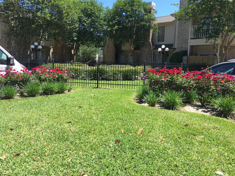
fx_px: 197
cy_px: 88
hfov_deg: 61.7
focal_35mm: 29
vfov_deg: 48.2
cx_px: 118
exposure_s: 1/605
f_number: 2.2
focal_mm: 4.15
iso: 25
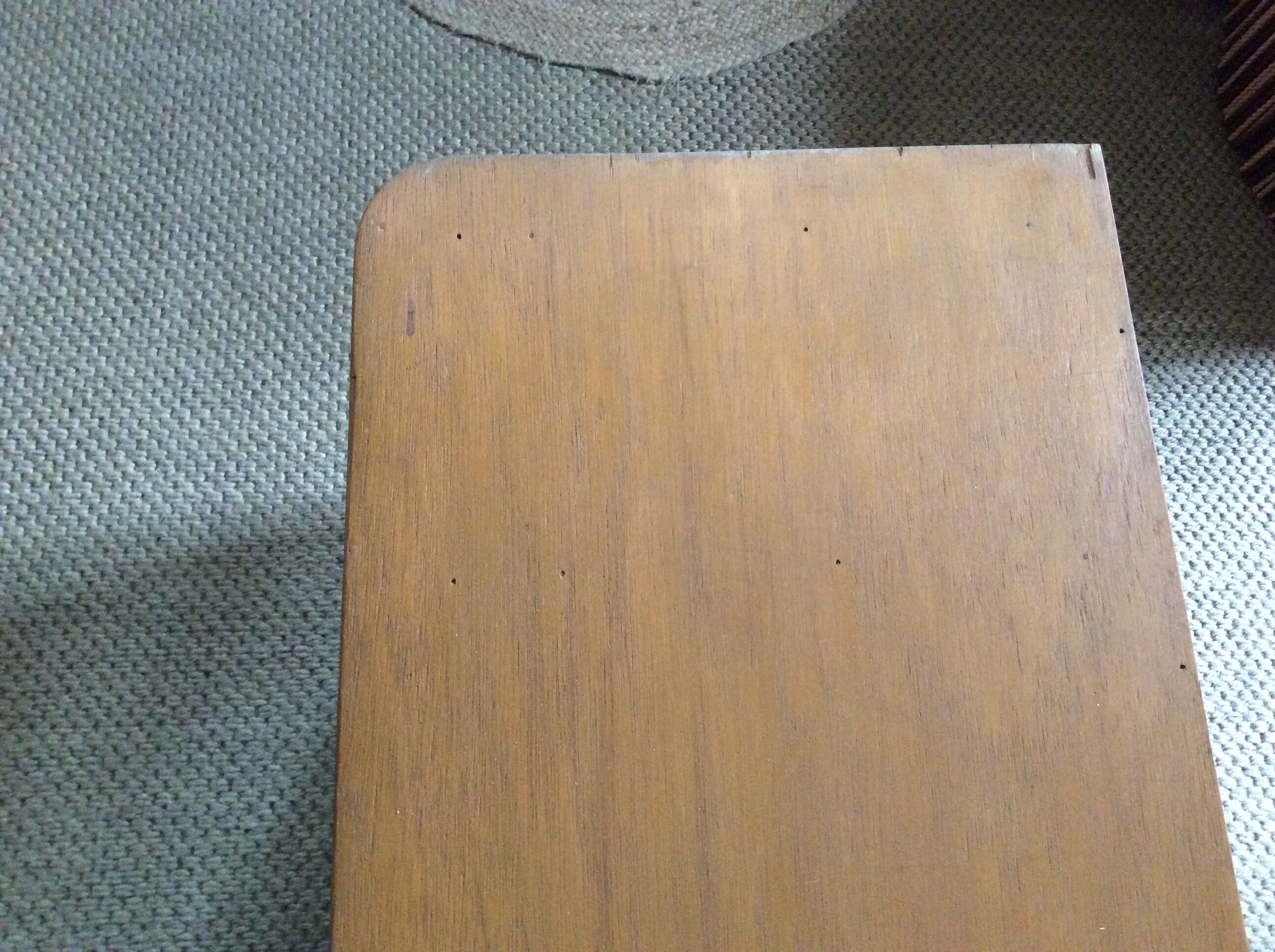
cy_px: 476
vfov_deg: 44.1
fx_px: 1177
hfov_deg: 56.9
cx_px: 638
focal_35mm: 32
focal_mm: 3.3
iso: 320
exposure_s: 1/17
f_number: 2.4
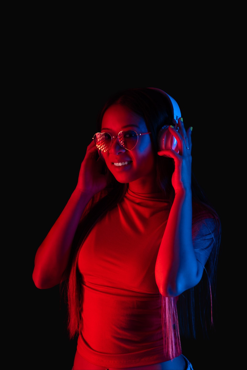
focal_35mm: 70
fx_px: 720
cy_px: 185
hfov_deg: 19.5
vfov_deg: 28.8
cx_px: 124
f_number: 5.6
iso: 100
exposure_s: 1/125
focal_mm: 70
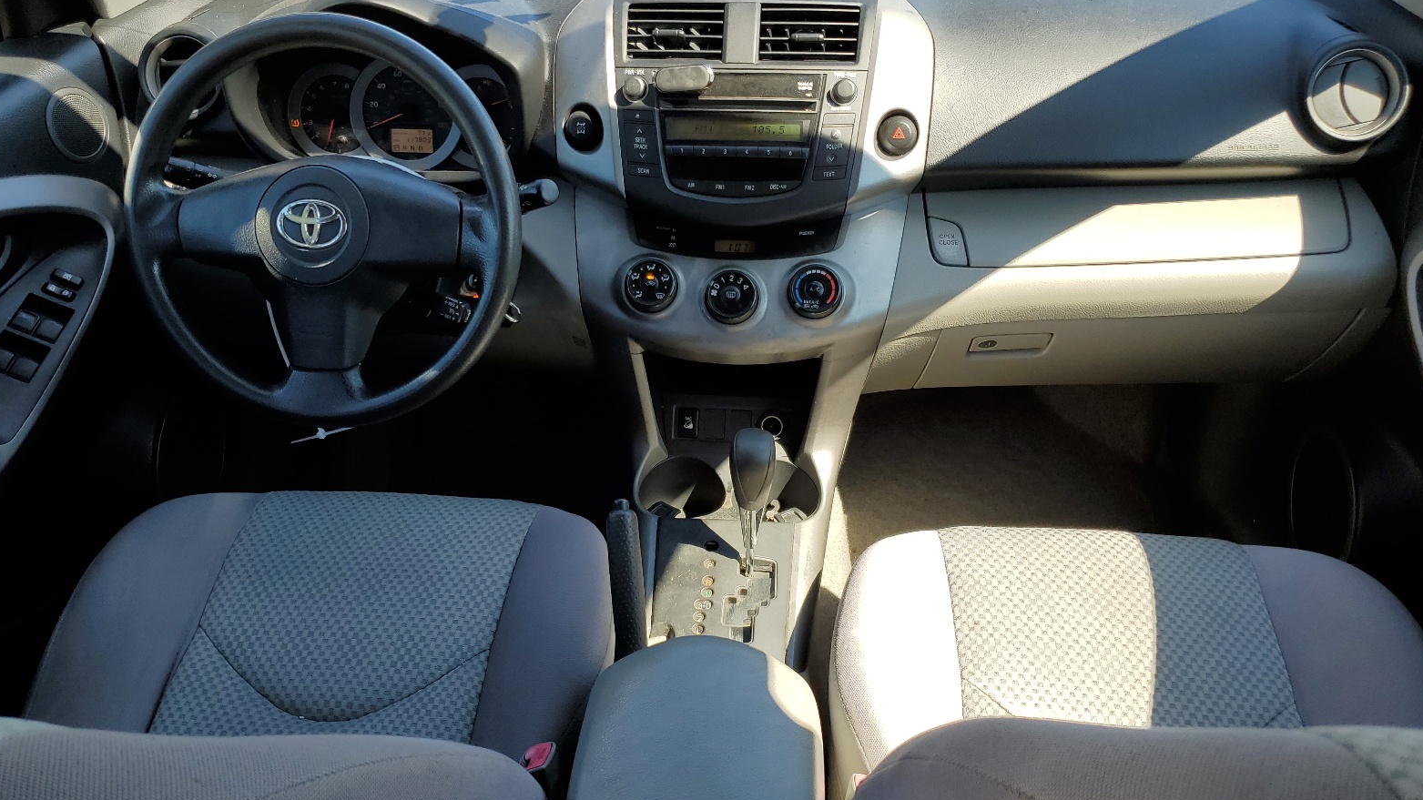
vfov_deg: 40.1
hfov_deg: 66.1
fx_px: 1094
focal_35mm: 29
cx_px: 706
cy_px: 447
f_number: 1.5
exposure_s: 1/625
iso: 50
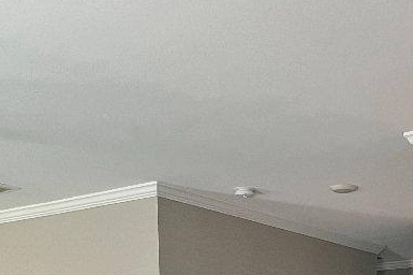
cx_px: 285
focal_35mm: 72
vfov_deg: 15.9
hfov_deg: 27.9
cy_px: 503
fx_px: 825
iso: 500
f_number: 1.5
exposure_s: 1/60
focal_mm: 5.7
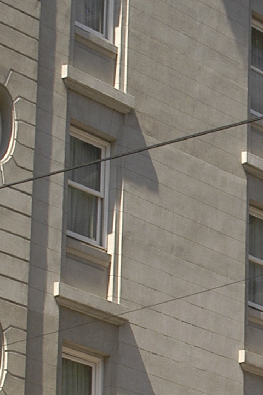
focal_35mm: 200
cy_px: 309
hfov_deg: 6.7
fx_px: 2196
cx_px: 462
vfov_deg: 10.3
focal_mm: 32
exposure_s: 1/80
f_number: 13
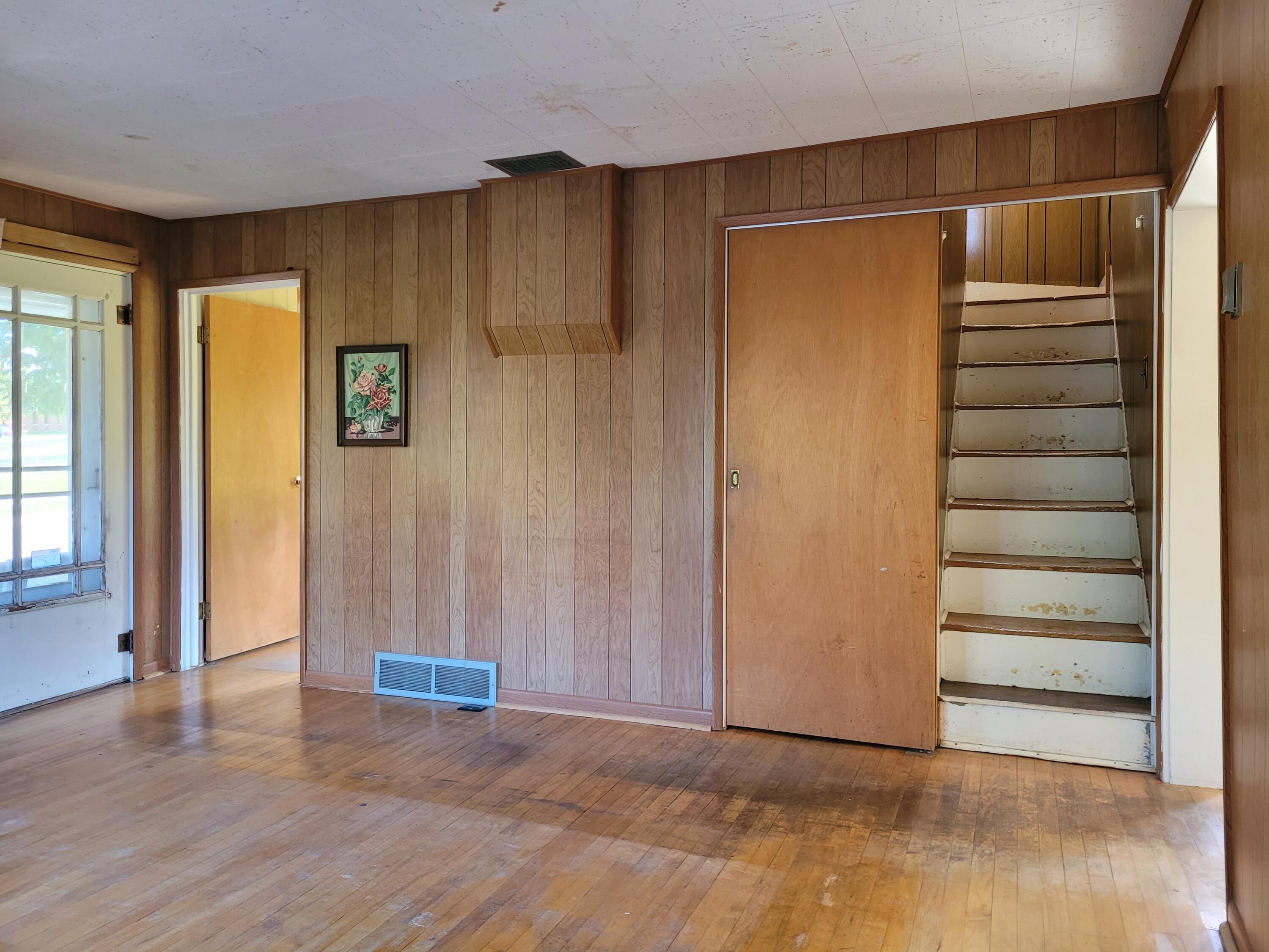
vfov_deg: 53.1
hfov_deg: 67.3
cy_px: 476
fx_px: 953
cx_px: 634
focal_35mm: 26
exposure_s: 1/40
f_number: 1.8
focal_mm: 5.4
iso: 250
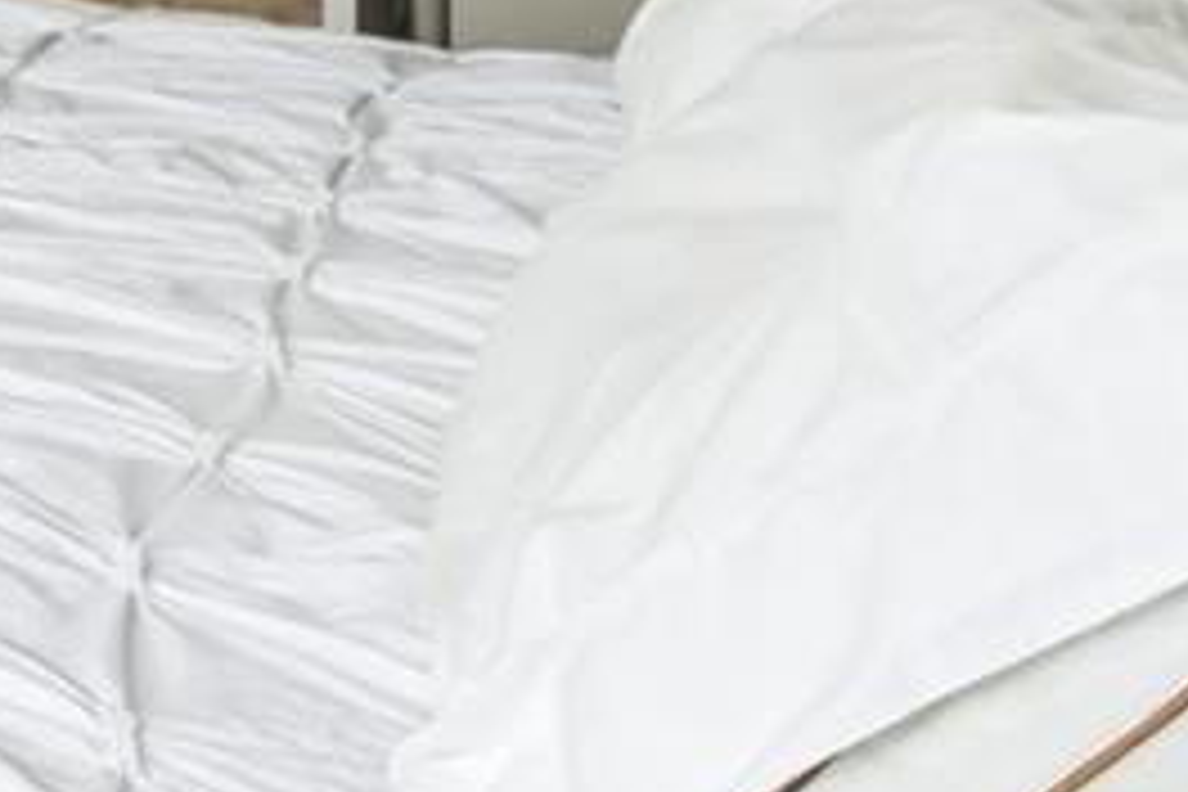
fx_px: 2805
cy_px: -598
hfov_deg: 13.3
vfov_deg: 14.3
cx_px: -1971
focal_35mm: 85
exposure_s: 1/40
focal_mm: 14
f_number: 9
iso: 400
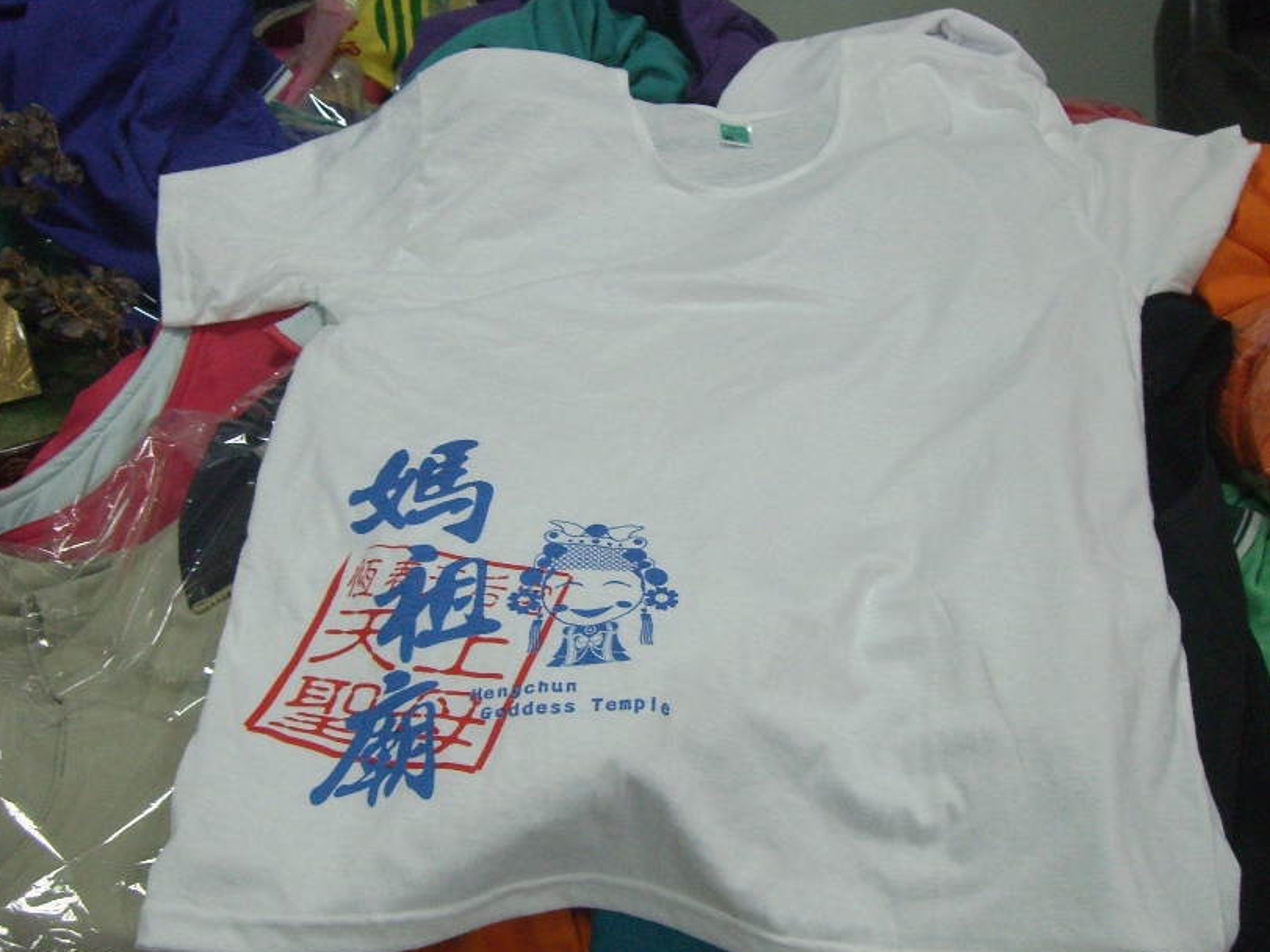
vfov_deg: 30.3
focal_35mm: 48
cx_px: 703
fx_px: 1761
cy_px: 471
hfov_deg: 39.6
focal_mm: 6.2
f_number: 2.7
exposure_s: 1/100
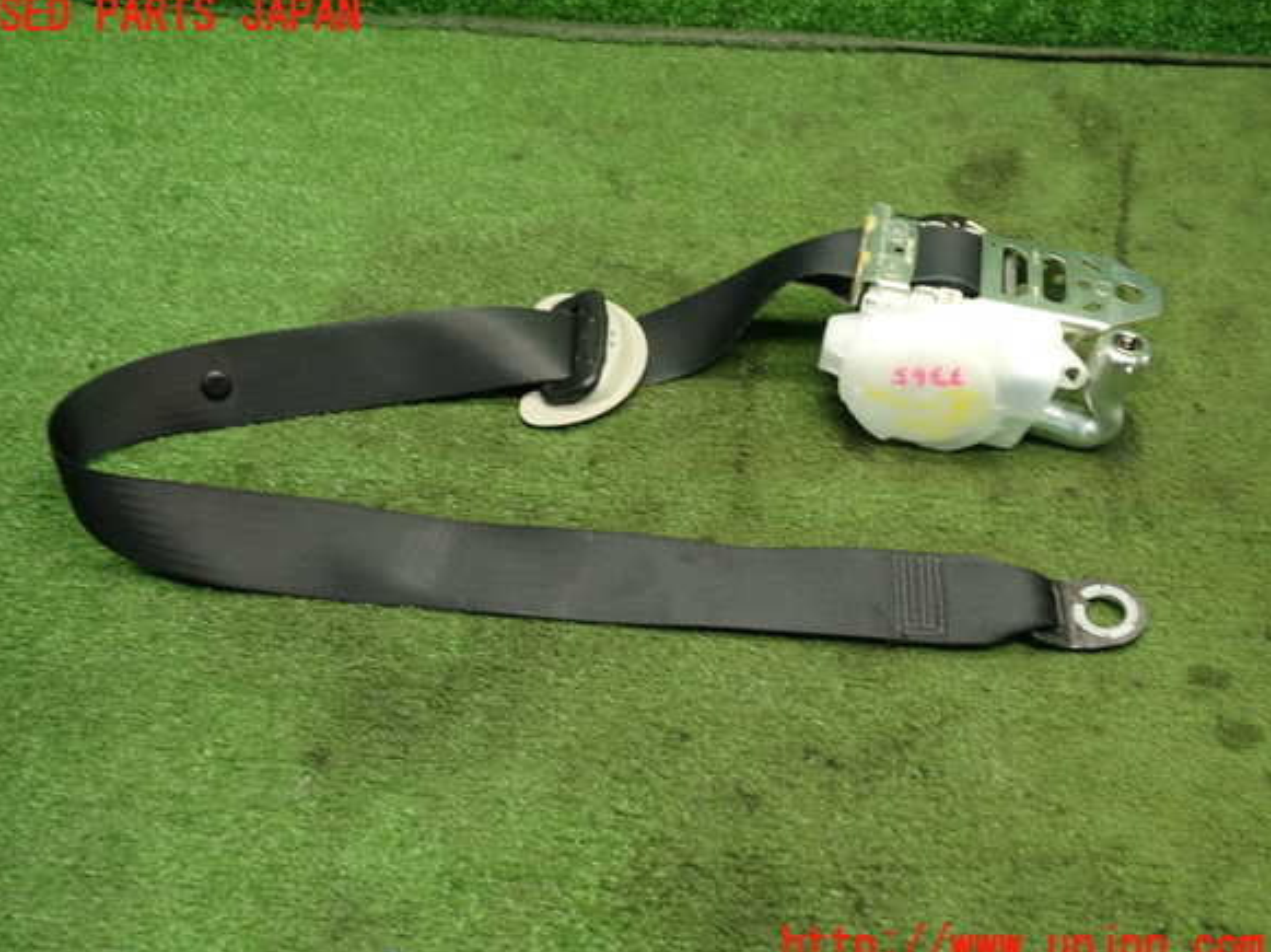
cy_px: 481
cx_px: 619
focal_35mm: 31
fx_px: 1138
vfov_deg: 45.4
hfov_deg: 58.4
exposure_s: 1/40
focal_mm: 5.4
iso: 200
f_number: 2.3
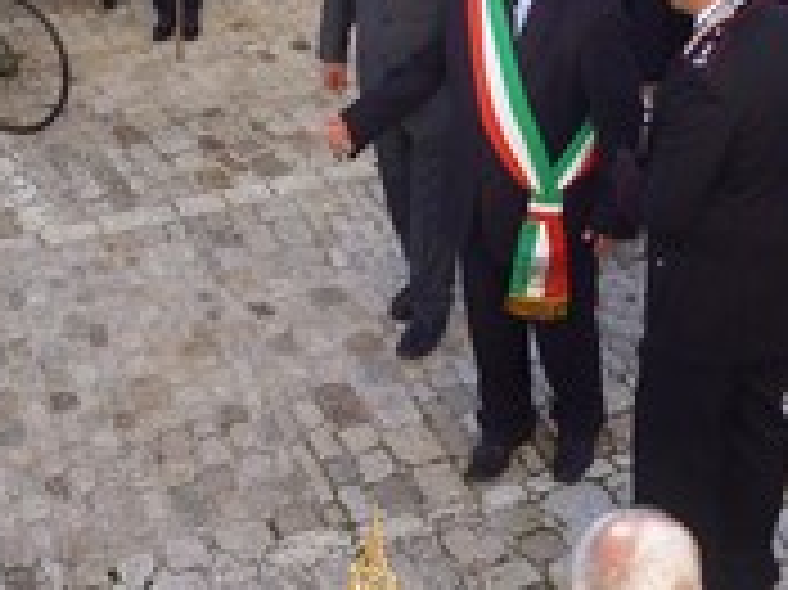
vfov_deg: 17.8
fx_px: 1820
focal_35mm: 80
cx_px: 446
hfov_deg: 24.4
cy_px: -38
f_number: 3.1
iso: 100
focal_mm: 5
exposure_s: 1/250
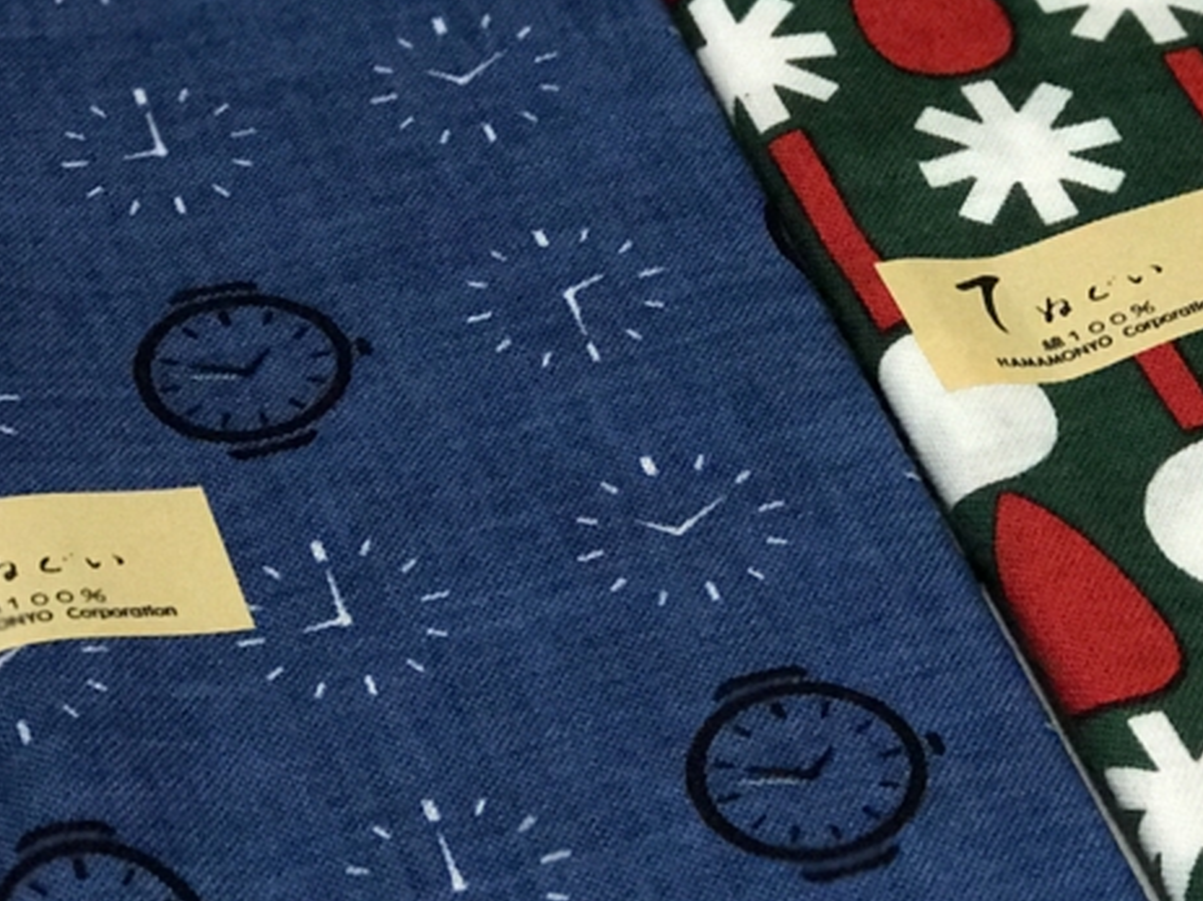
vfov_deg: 11.8
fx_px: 4378
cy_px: 431
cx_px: 878
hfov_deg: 15.6
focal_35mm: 126
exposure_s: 1/50
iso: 640
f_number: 2.8
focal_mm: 6.6
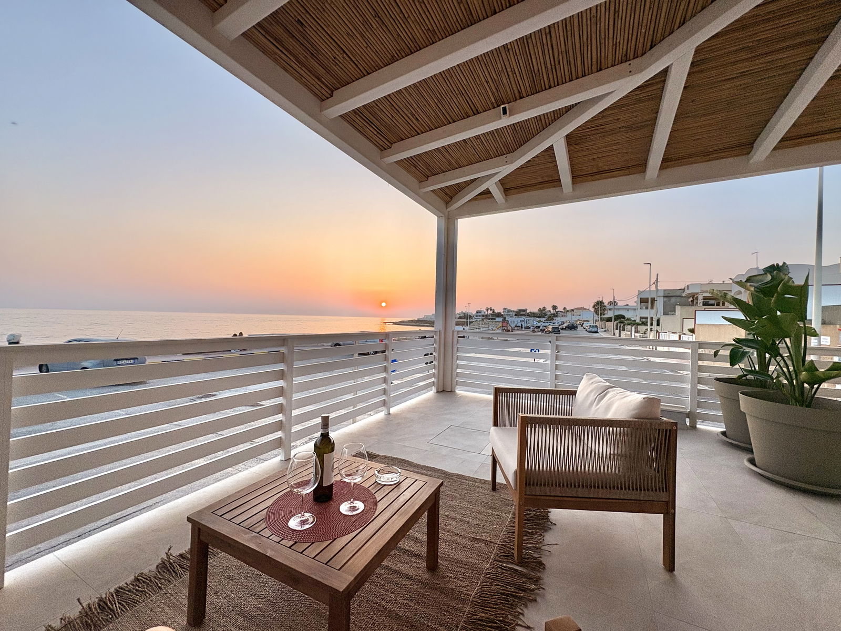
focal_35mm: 14
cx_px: 420
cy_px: 316
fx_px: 340
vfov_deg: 85.7
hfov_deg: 102.1
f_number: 2.2
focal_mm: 2.22
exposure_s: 1/495
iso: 40
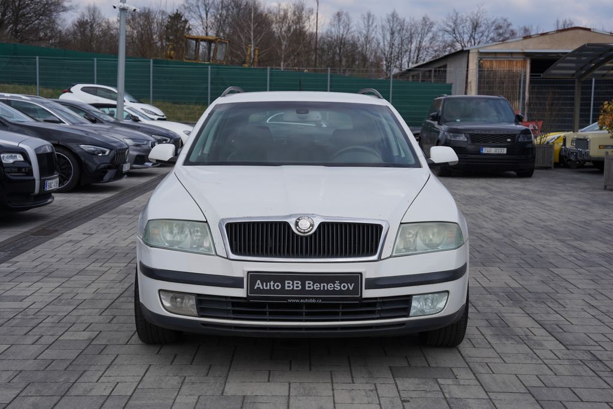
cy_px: 204
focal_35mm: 53
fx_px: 903
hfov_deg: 37.5
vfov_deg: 25.5
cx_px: 306
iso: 100
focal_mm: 53
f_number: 7.1
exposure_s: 1/400
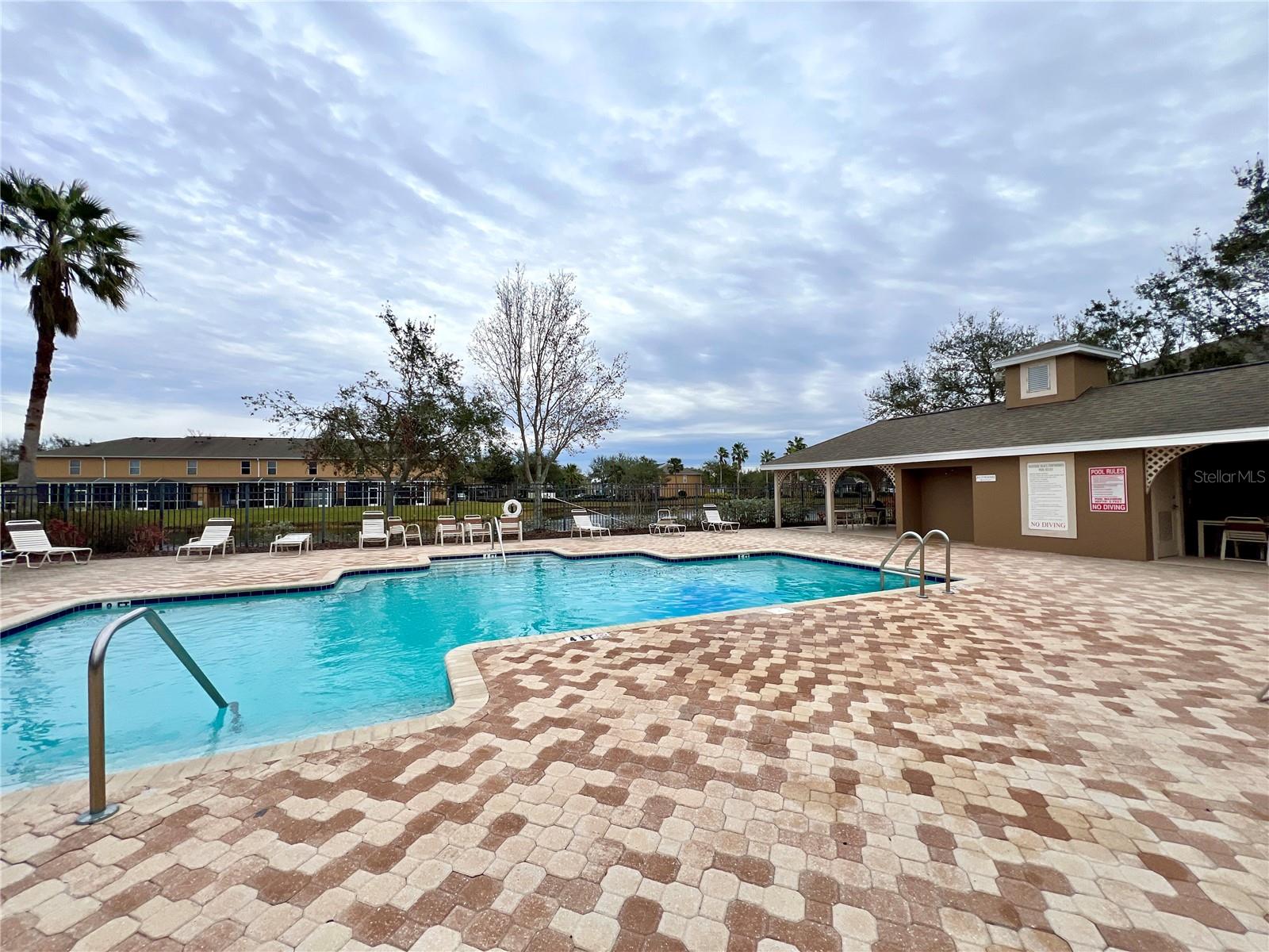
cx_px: 634
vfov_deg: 89.9
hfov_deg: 106.2
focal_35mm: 13
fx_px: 477
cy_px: 476
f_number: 1.8
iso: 32
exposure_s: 1/1074
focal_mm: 1.57
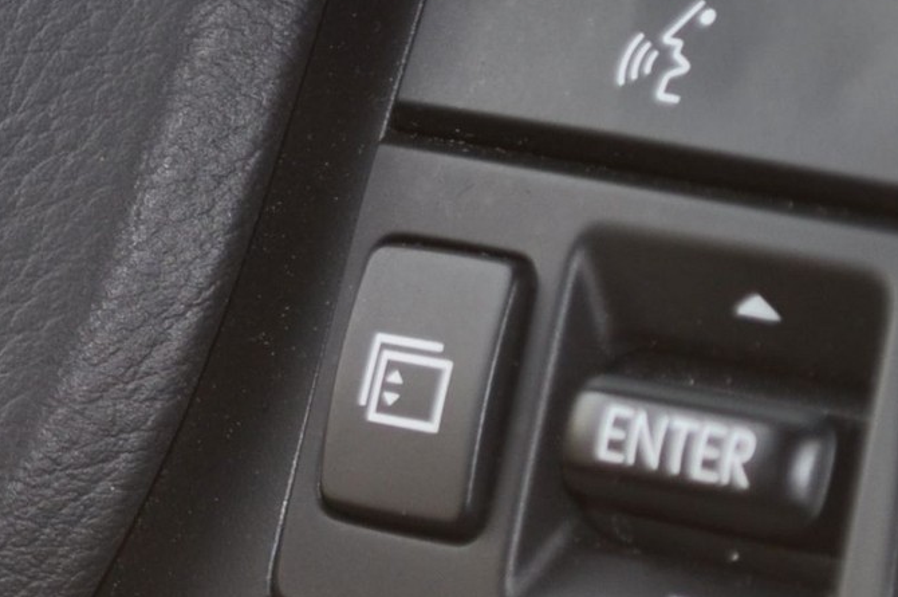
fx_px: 7250
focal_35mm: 291
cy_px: 85
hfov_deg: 7.0
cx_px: -399
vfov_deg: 4.7
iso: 320
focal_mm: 52
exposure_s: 1/200
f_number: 5.6
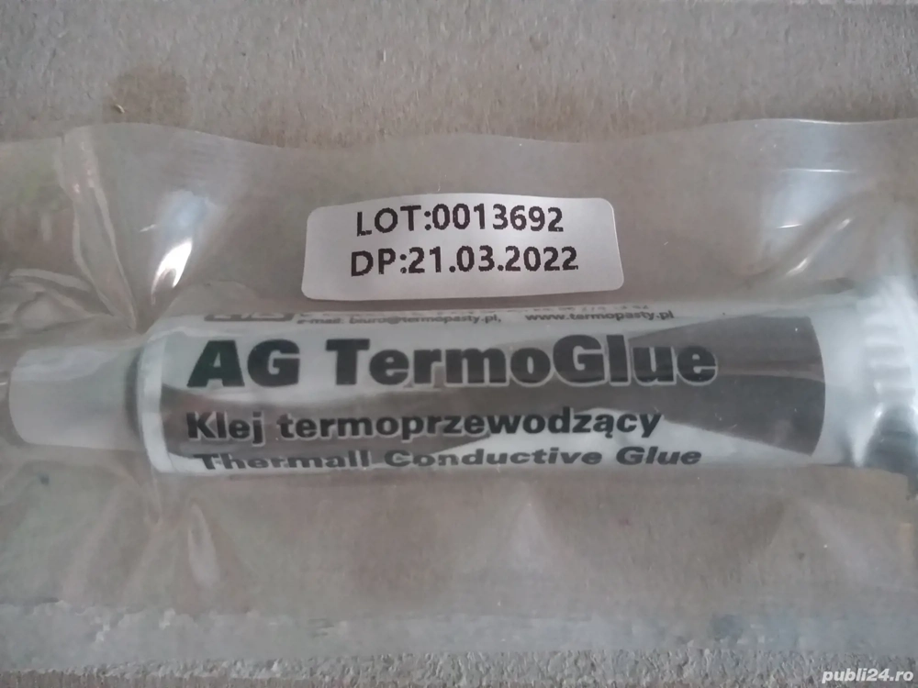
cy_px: 344
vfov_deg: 66.0
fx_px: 530
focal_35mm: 20
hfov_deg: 81.7
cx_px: 459
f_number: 2
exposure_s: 1/16.7
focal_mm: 3.54
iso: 1985
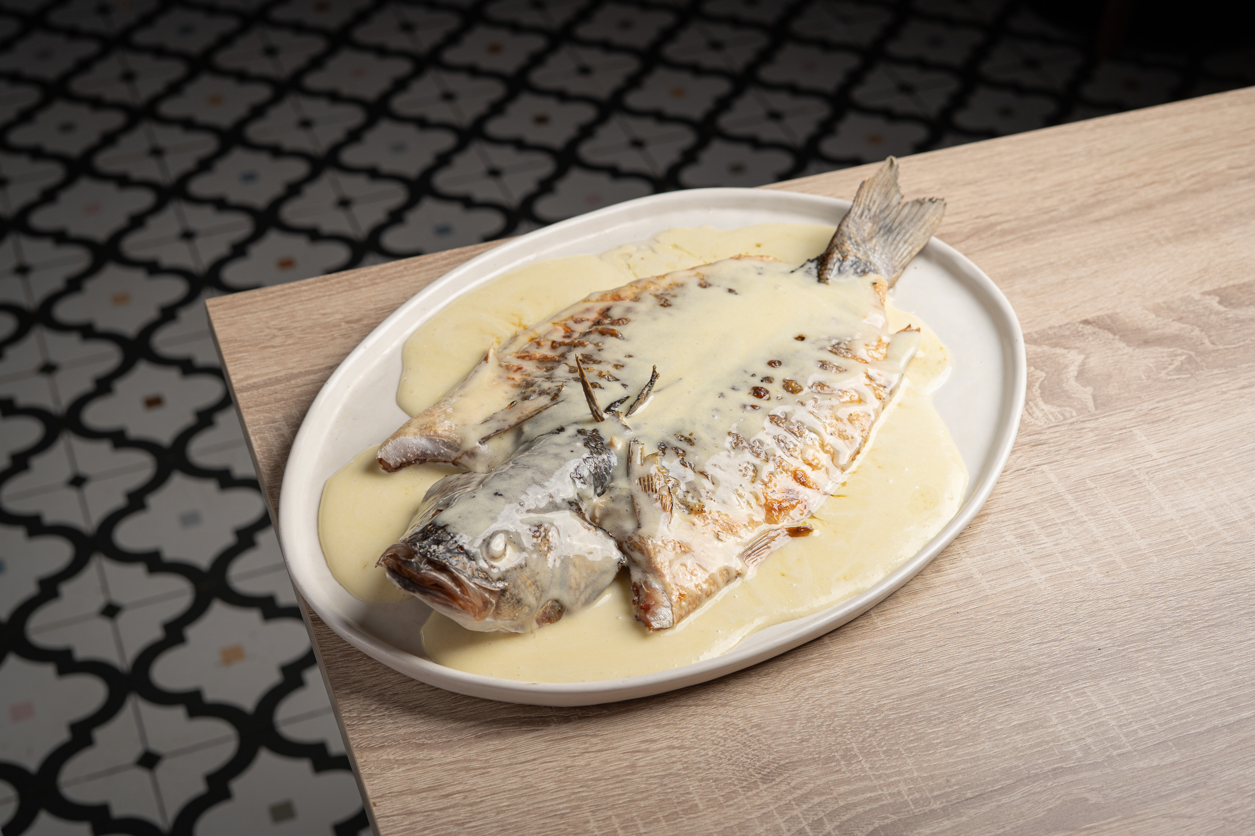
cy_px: 418
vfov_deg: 27.0
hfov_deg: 39.6
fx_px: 1743
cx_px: 628
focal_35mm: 50
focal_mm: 50
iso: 160
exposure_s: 1/125
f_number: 6.3
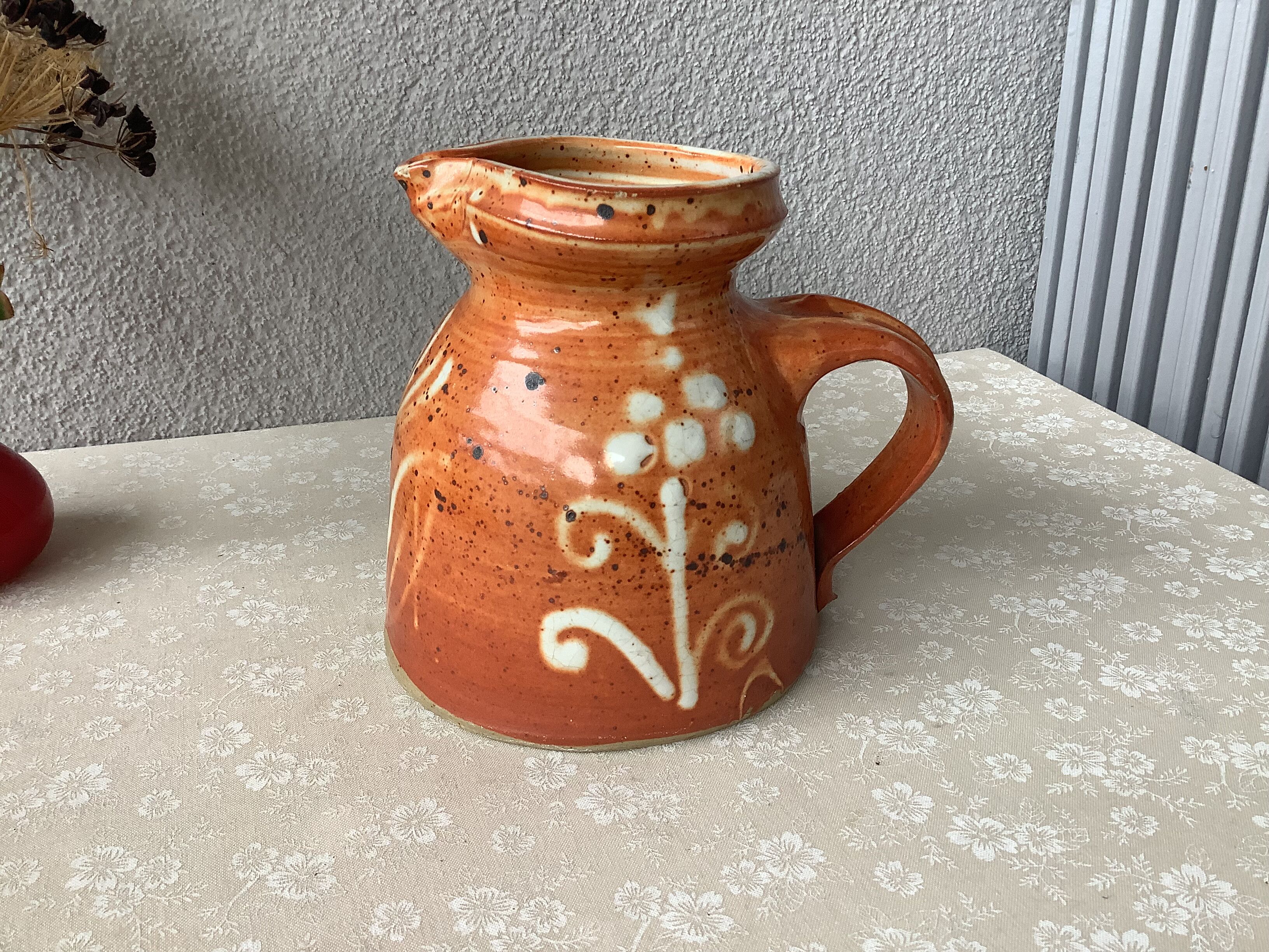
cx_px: 634
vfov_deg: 45.4
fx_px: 1136
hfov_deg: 58.4
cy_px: 476
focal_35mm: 31
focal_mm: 3.3
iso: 64
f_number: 2.4
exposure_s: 1/50
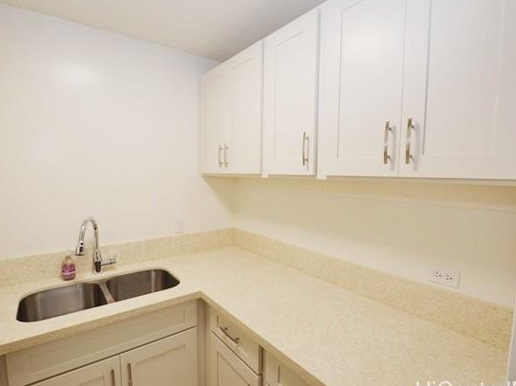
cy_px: 197
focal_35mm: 17
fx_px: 253
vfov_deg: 74.7
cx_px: 252
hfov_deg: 91.0
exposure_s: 1/80
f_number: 4.5
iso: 400
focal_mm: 10
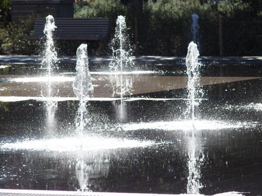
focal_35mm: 275
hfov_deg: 7.2
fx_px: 2081
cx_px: 131
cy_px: 98
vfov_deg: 5.4
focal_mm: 56.7
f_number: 4.5
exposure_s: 1/800
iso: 100
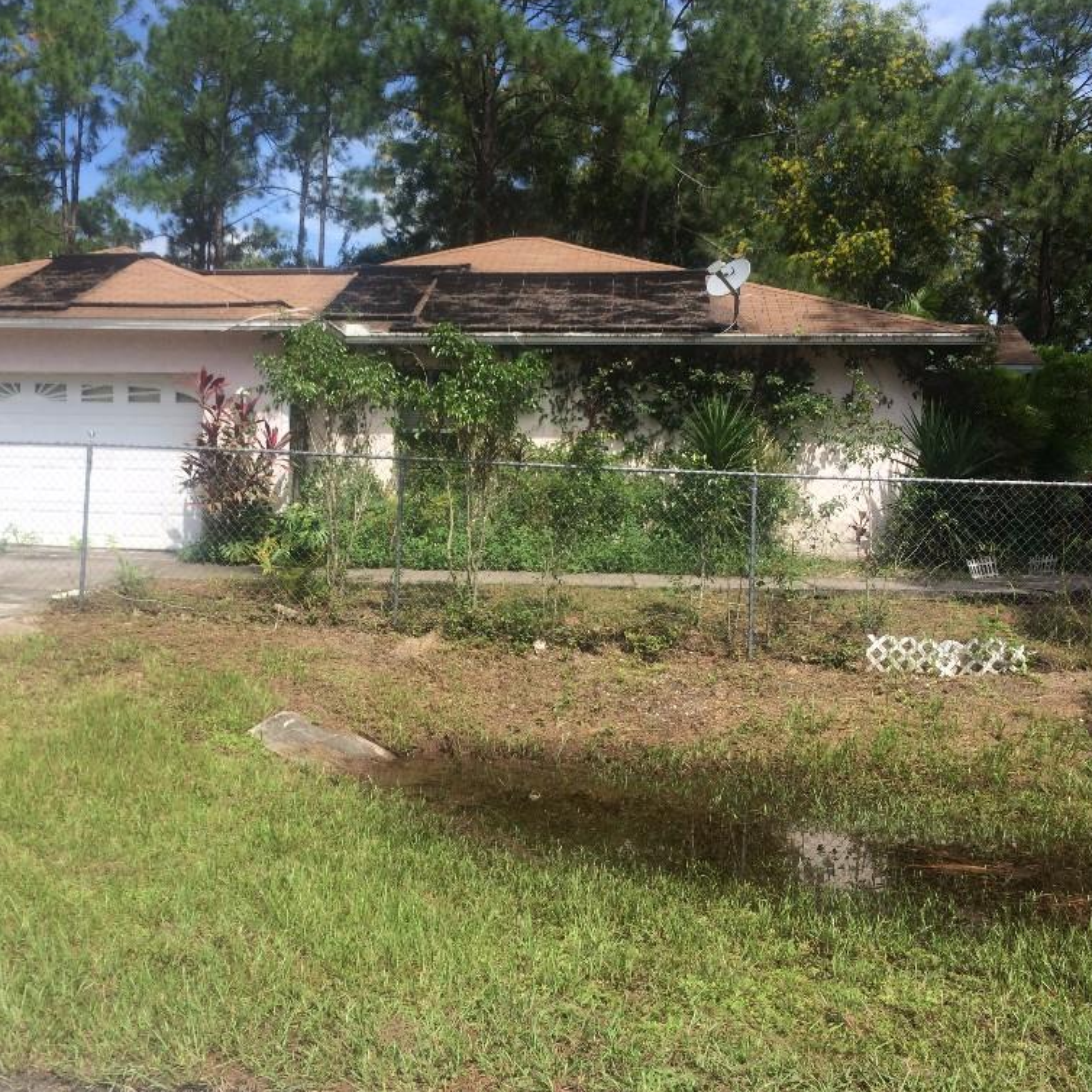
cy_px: 543
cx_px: 392
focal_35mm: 36
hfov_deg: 45.6
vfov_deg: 46.0
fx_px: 1285
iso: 40
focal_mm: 4.12
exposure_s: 1/1642
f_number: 2.2
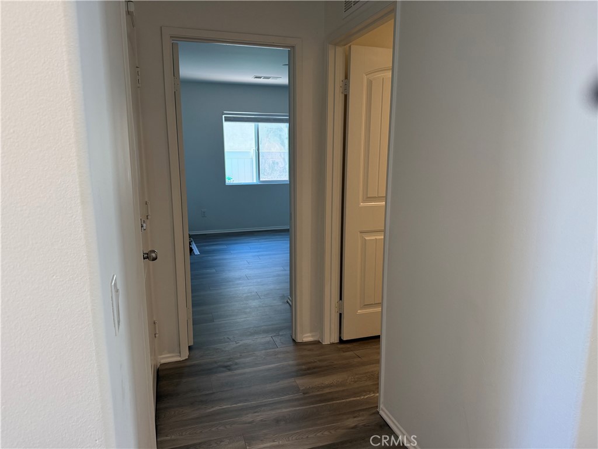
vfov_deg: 56.8
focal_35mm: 24
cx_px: 299
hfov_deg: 71.6
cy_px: 224
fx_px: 415
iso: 200
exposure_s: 1/240
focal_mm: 6.76
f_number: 1.78
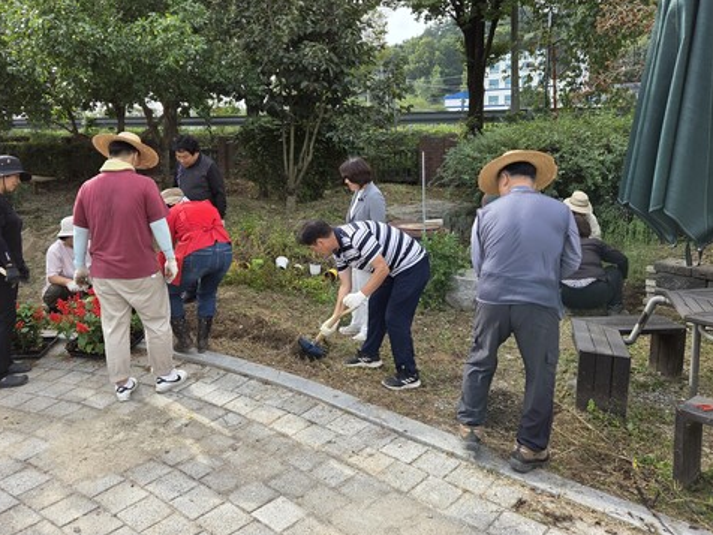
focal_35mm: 29
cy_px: 205
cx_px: 313
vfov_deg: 47.8
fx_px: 597
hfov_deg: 61.5
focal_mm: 5.4
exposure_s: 1/1255
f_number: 1.8
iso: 80
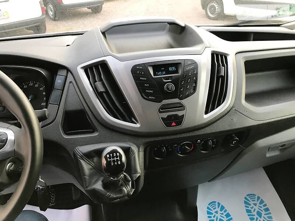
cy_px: 110
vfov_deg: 49.7
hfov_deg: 63.4
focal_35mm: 28
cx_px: 148
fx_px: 239
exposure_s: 1/25
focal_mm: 4
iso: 40
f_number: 1.8
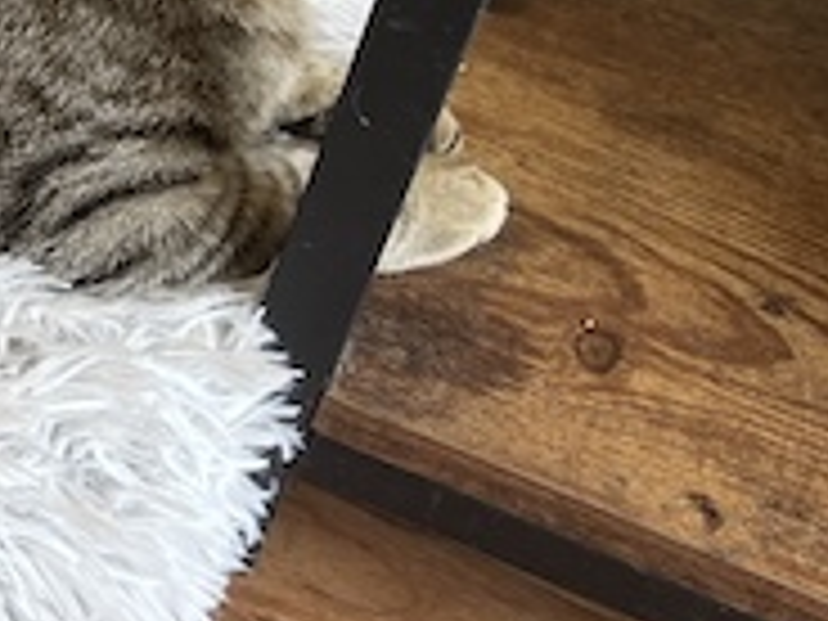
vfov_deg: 14.0
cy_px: -158
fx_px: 2440
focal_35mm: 102
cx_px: -783
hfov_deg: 15.6
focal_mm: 5.1
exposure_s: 1/120
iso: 64
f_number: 1.6
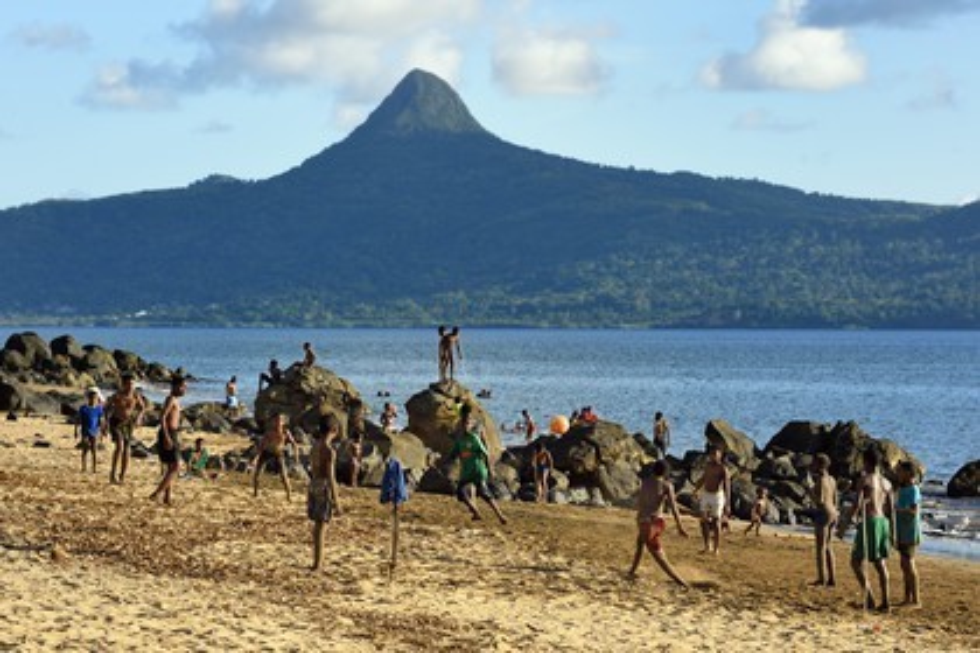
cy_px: 326
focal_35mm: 145
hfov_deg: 14.2
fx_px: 3947
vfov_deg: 9.5
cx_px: 490
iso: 200
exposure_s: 1/320
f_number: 9
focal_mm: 145
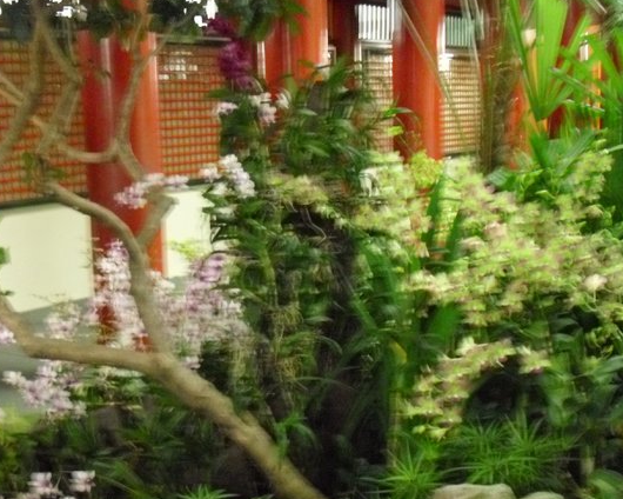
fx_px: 1033
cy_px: 338
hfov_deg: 33.3
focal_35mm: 56
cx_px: 209
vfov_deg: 27.0
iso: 800
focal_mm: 6.2
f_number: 2.8
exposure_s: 1/8
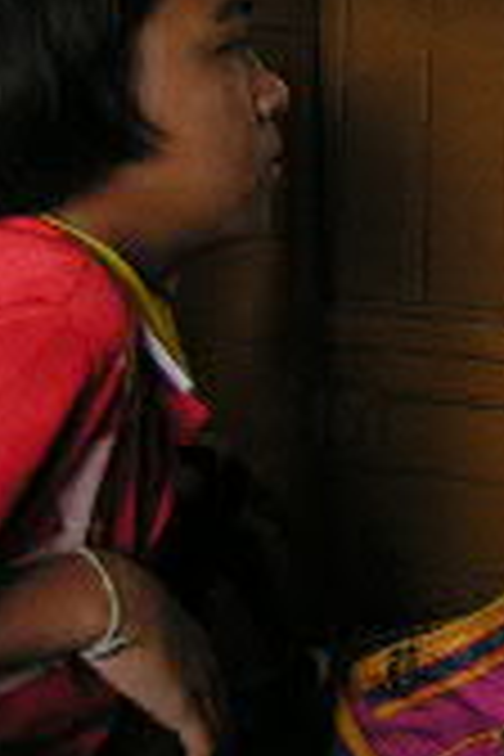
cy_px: 148
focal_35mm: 94
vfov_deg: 21.4
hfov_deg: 13.3
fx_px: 1974
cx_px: 864
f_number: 2.8
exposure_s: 1/50
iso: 125
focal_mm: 5.8
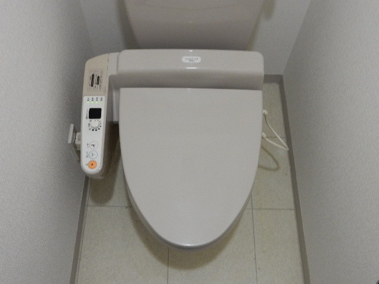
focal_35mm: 36
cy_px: 142
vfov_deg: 39.7
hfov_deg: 51.4
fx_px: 394
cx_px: 190
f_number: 4
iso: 400
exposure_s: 1/15
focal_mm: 6.4
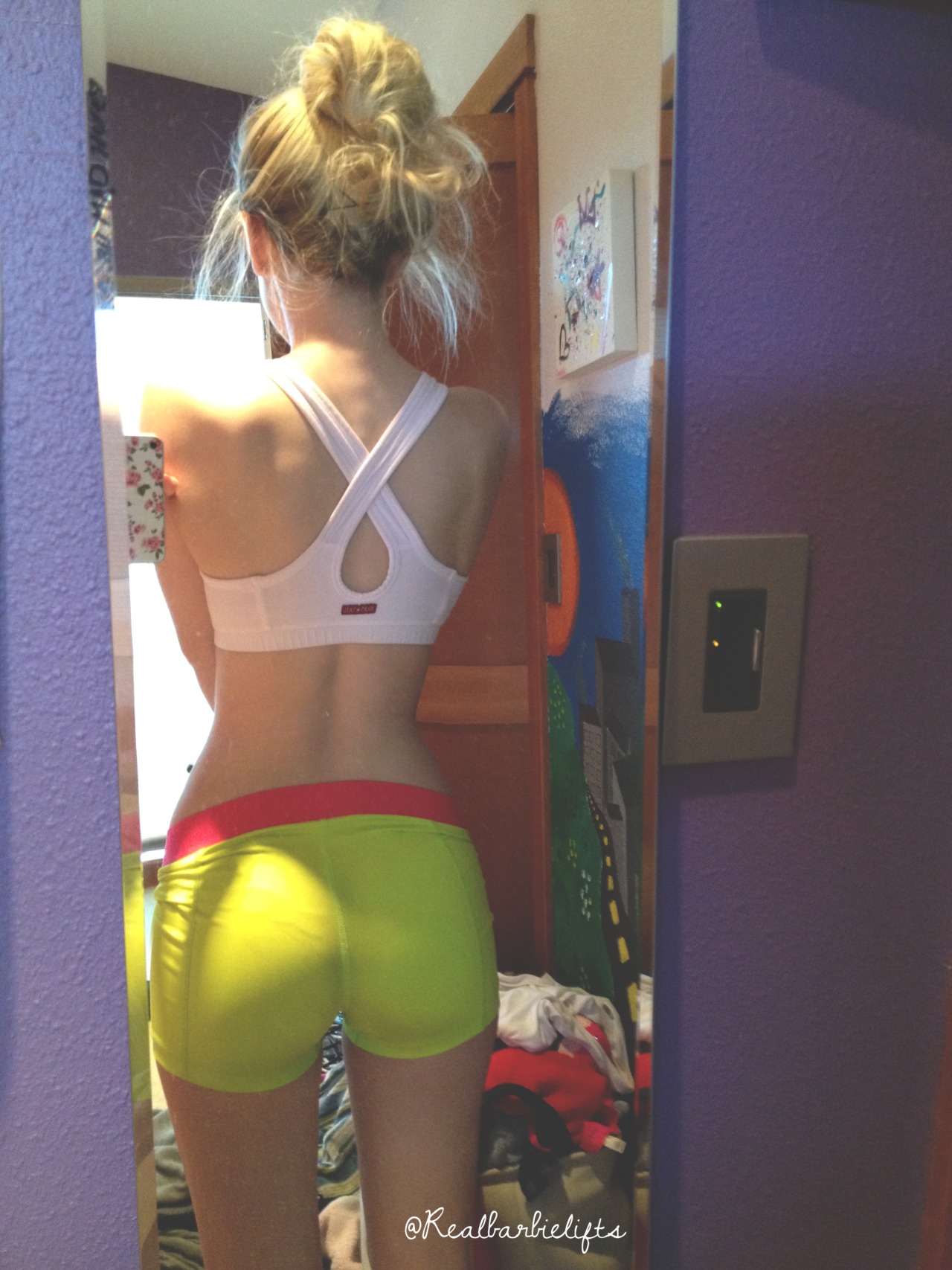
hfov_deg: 40.7
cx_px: 476
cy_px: 635
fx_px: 1284
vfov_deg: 52.6
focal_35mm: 35
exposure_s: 1/20
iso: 320
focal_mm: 4.28
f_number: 2.4
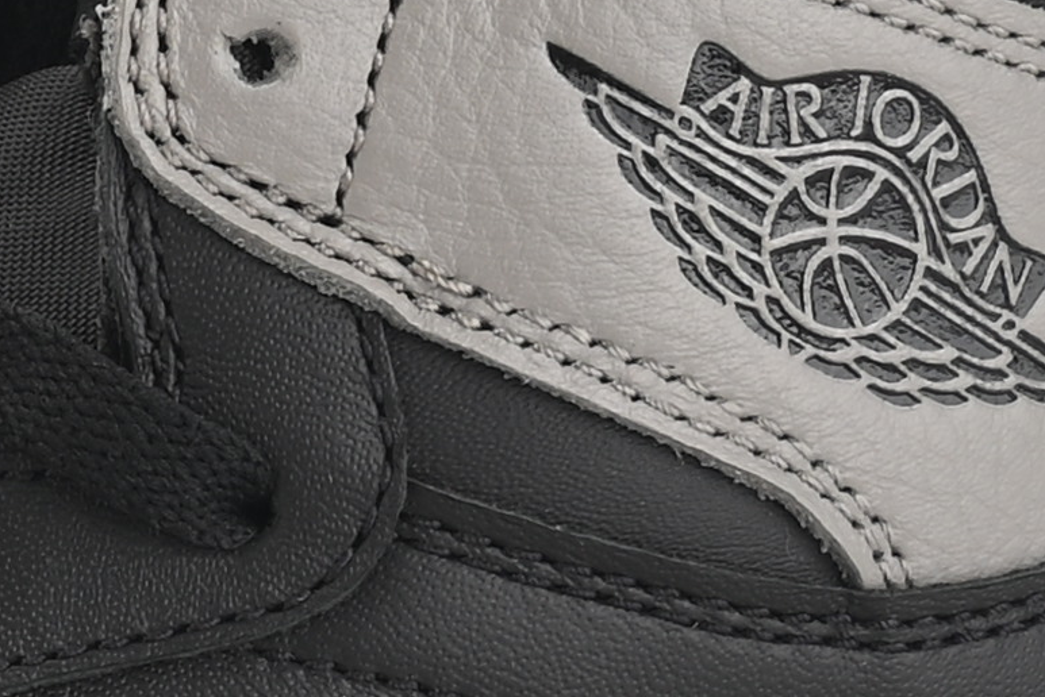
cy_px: 254
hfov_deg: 5.5
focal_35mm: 366
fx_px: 10628
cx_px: -1008
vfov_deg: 3.8
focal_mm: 47
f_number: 11
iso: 100
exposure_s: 1/200
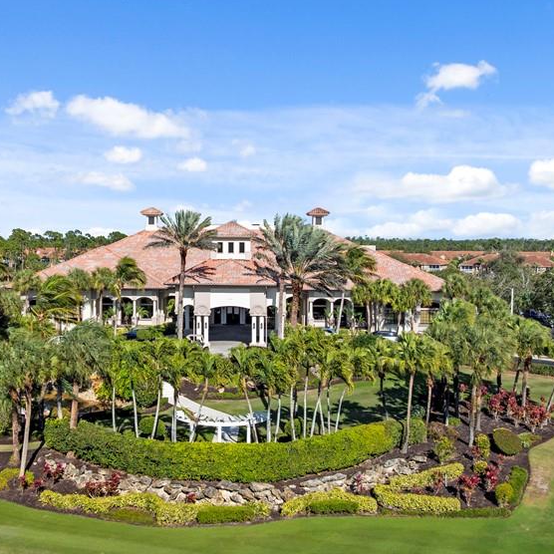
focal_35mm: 39
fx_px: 706
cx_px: 216
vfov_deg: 42.8
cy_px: 266
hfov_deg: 42.6
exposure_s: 1/1600
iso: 100
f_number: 2.8
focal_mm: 12.29
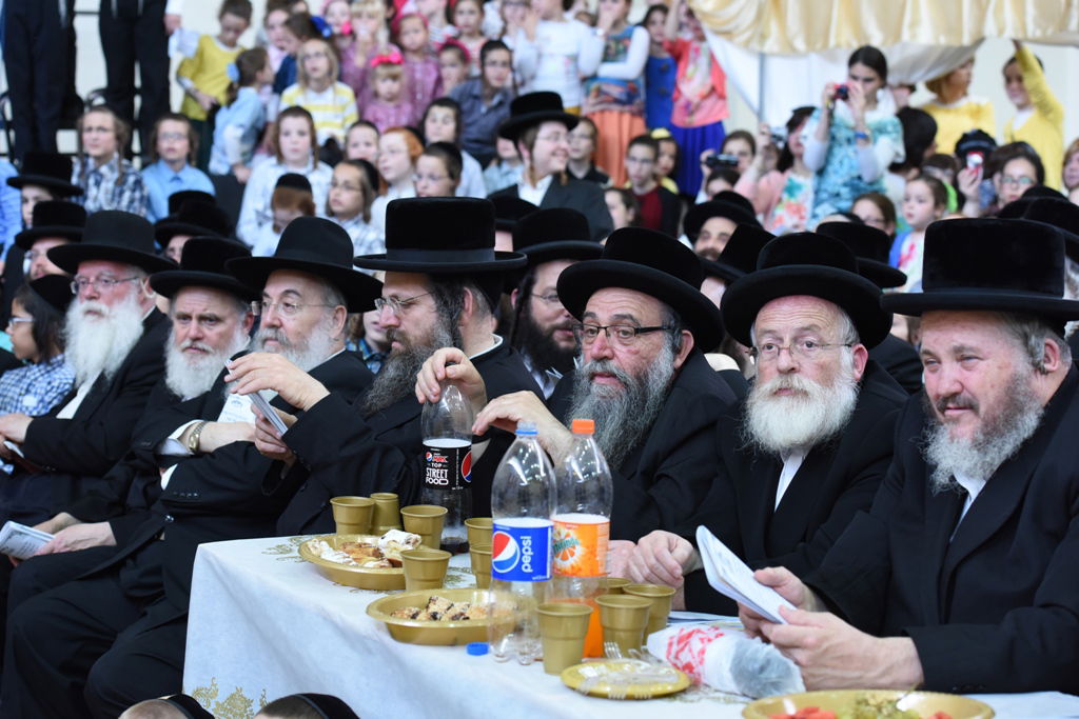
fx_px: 2098
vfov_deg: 19.5
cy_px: 360
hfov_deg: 28.8
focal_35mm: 70
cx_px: 540
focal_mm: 70
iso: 1600
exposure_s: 1/100
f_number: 4.5
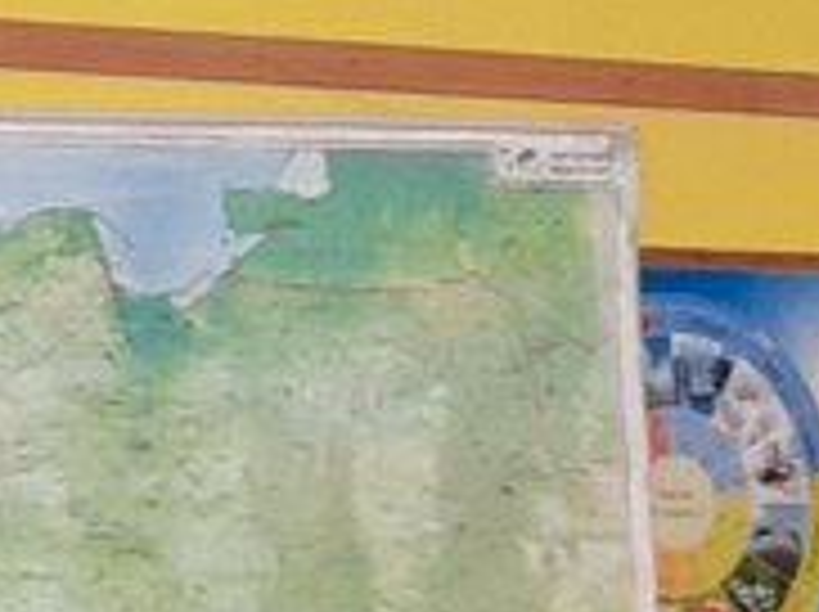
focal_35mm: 198
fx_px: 4678
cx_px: 27
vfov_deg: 7.2
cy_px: 1184
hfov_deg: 9.9
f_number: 2
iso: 400
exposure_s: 1/33
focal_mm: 4.6
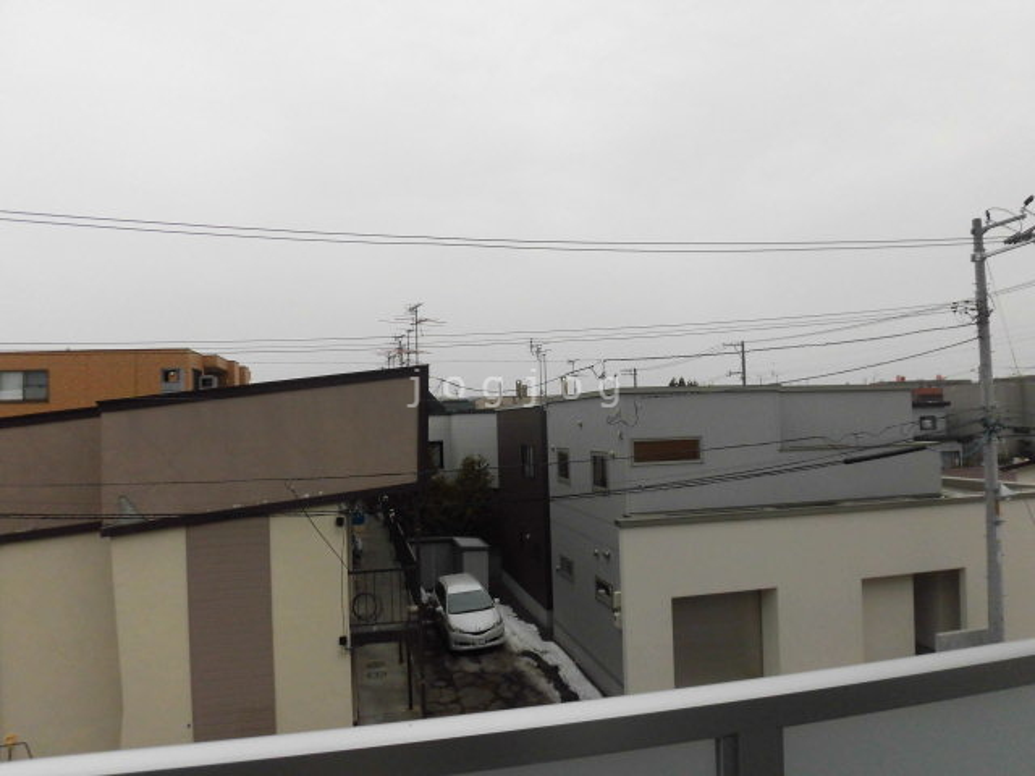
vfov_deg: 56.8
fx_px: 718
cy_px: 388
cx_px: 518
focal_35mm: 24
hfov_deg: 71.6
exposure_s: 1/500
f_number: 7.8
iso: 200
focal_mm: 4.3
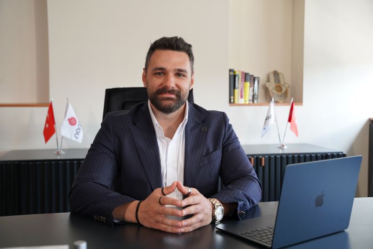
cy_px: 124
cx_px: 186
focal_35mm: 42
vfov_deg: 31.6
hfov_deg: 45.9
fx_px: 440
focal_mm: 42.5
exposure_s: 1/160
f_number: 4
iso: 1000
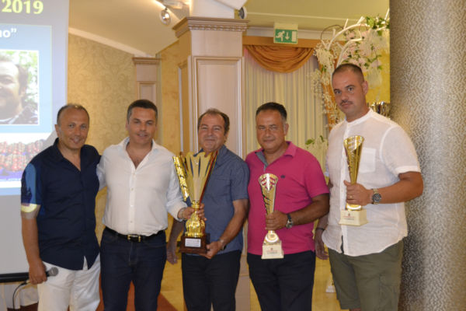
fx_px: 602
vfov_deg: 28.9
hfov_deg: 42.3
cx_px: 233
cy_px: 156
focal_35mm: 46
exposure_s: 1/60
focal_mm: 31
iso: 2000
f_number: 4.2
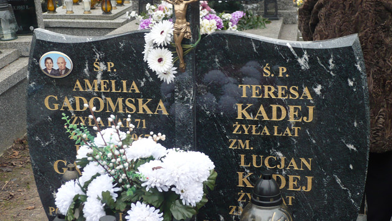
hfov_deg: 31.9
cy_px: 115
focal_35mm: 66
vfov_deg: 18.3
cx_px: 195
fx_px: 686
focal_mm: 9.9
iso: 100
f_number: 3.7
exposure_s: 1/50
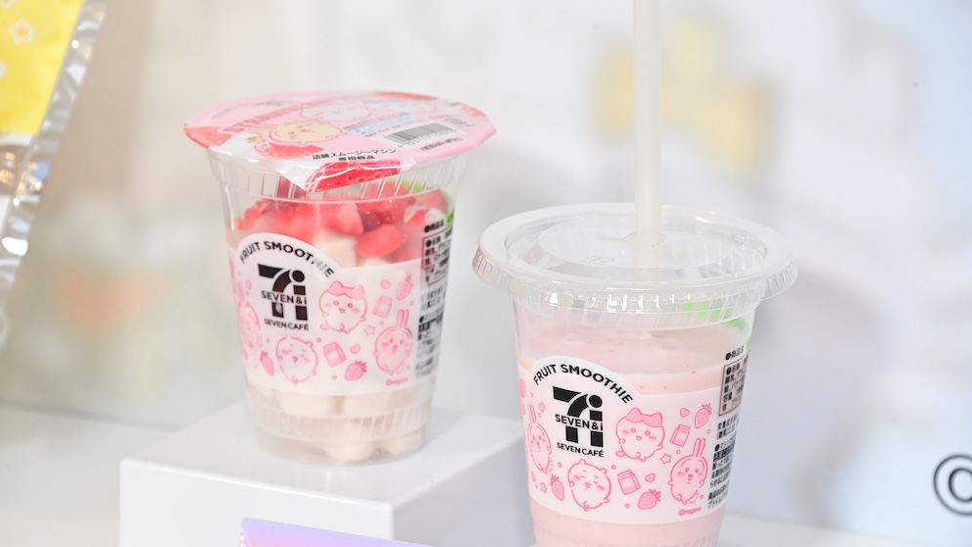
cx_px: 489
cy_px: 309
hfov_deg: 8.2
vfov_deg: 4.6
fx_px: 6804
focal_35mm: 264
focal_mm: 250
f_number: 10
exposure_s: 1/200
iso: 6400
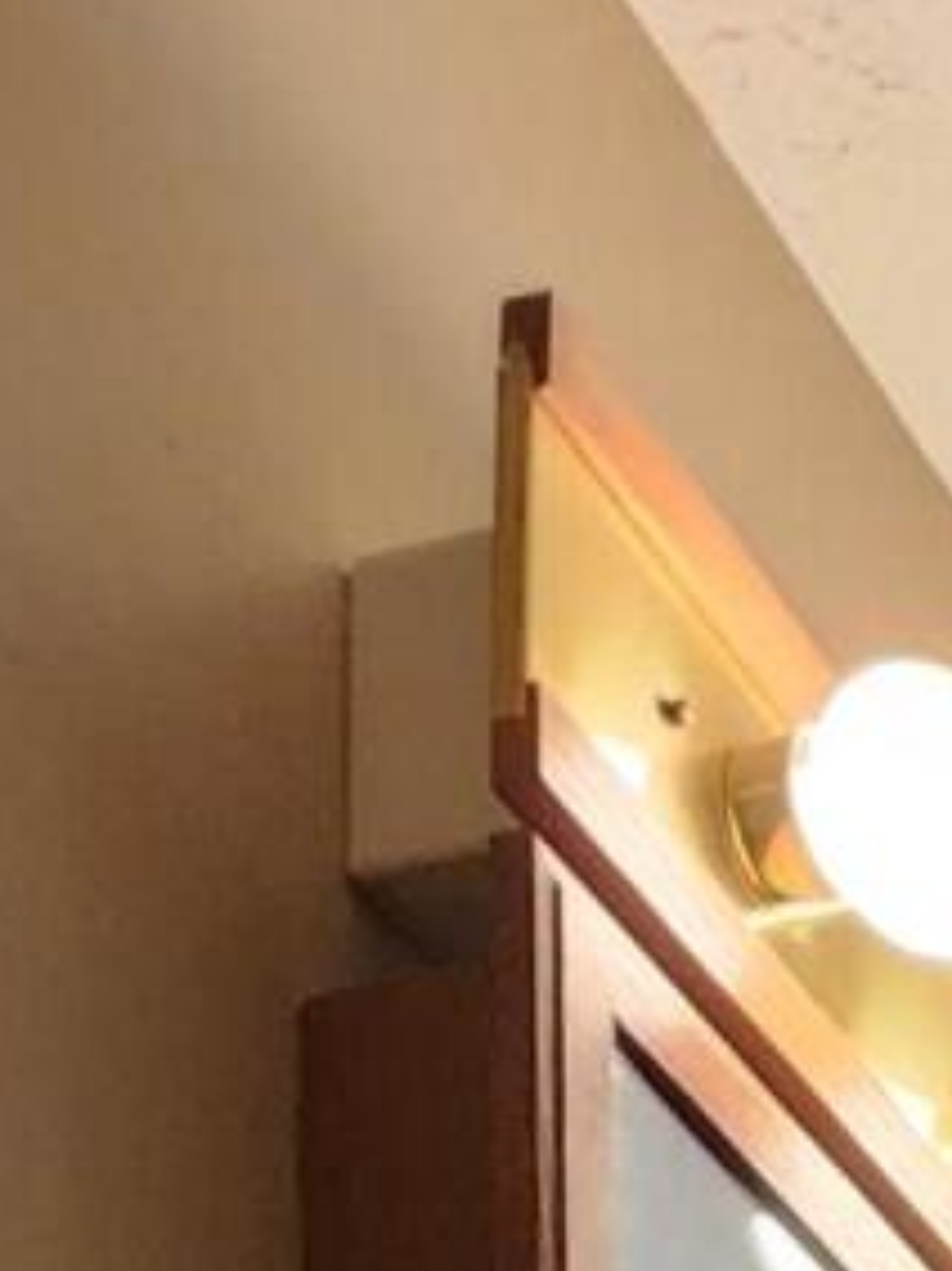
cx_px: 2169
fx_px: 3376
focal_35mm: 92
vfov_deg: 11.8
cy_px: 3719
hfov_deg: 12.9
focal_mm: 2.2
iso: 200
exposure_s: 1/60
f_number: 2.2
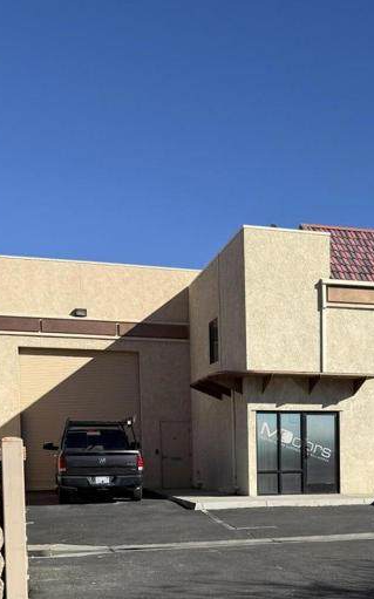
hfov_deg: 24.6
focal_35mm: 51
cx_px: 340
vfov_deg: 37.7
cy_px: 505
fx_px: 832
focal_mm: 6.76
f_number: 1.78
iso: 80
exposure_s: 1/5714
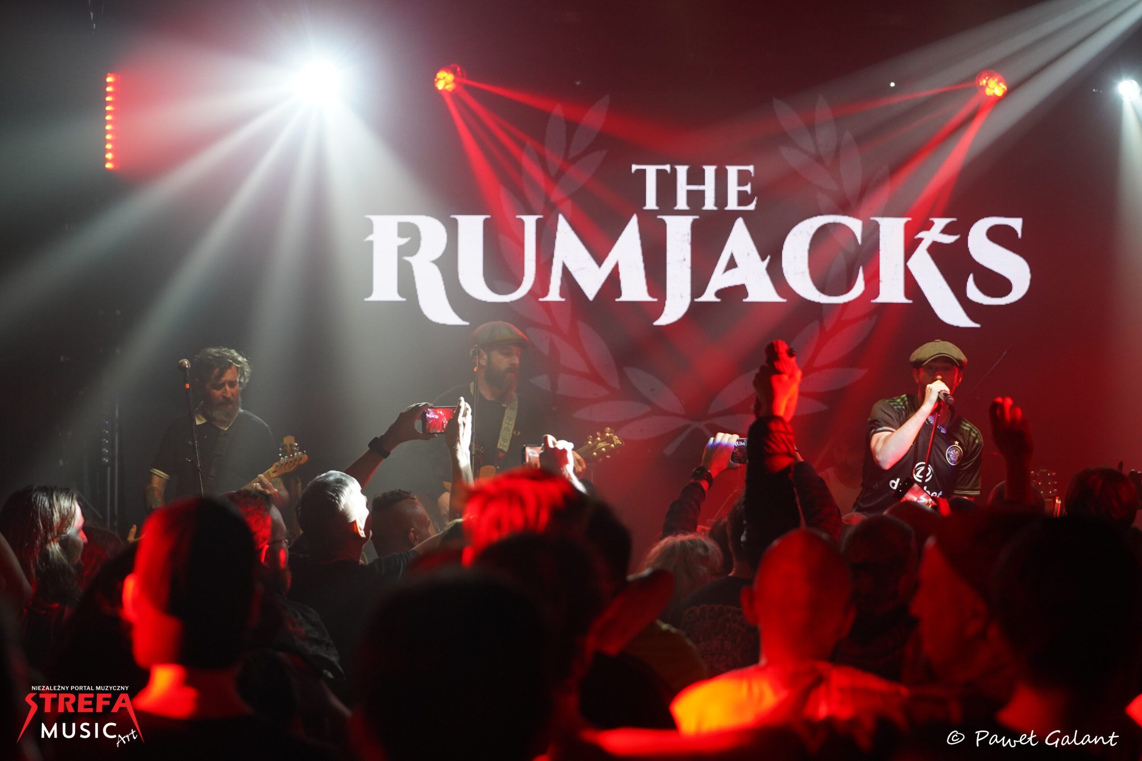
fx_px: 2316
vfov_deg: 18.7
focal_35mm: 73
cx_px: 571
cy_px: 380
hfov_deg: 27.7
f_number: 2.8
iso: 2500
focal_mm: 73
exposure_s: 1/160
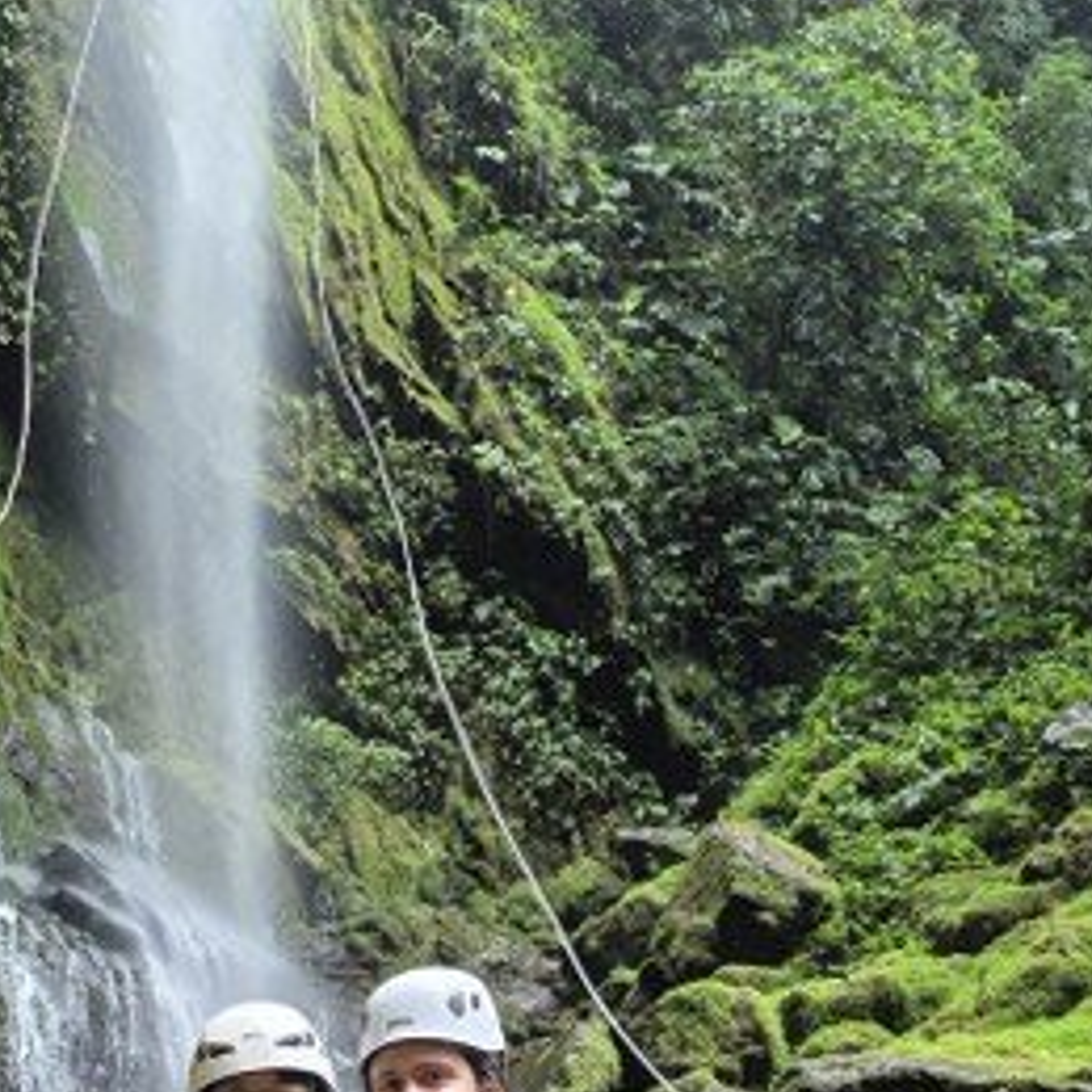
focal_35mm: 50
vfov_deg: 29.8
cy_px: 1268
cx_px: 307
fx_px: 1785
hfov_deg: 33.5
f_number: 1.8
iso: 640
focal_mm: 5.4
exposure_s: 1/120
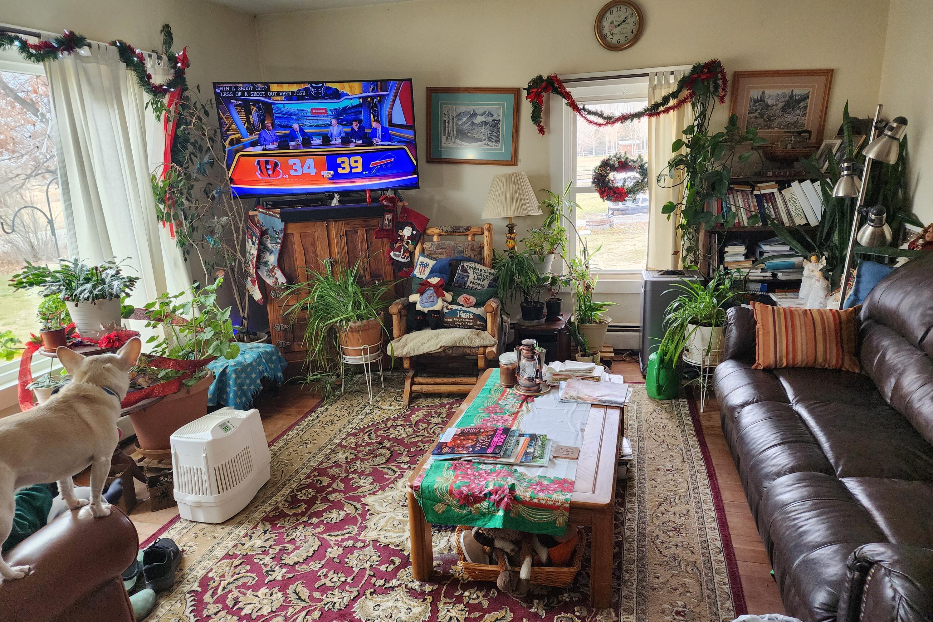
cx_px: 466
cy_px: 312
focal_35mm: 24
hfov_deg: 73.7
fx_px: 622
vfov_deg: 53.1
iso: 320
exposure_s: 1/120
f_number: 1.8
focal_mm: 6.4
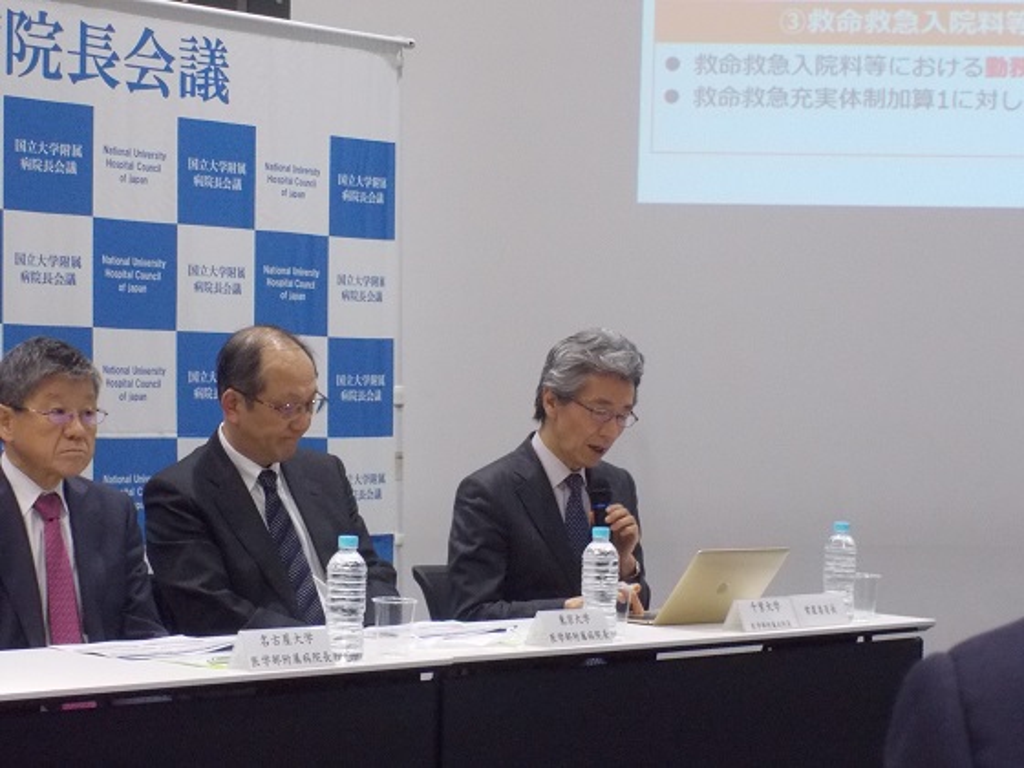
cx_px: 512
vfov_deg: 17.0
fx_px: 2574
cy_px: 384
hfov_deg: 22.5
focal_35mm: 87
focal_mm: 12.3
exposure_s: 1/25
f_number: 5.9
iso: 400
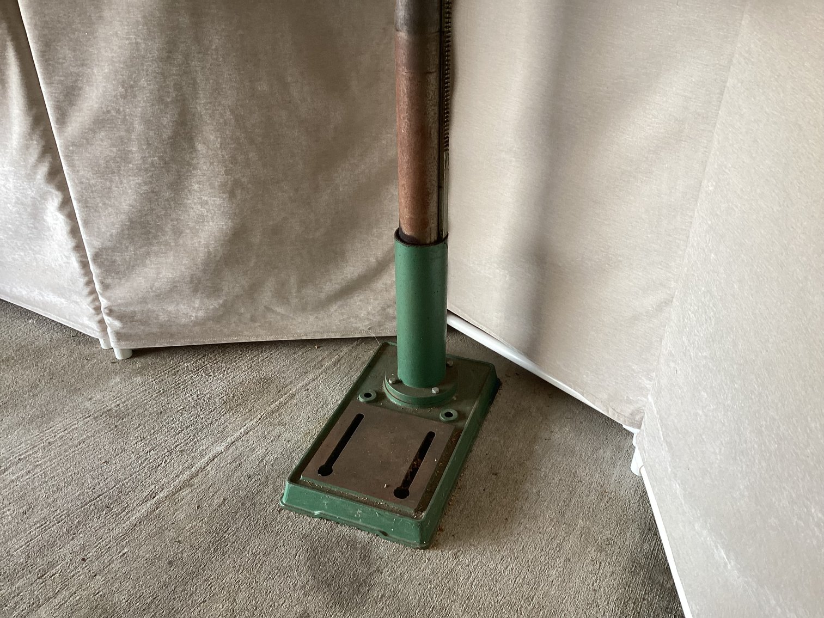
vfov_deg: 45.4
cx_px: 412
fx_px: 738
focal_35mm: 31
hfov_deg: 58.3
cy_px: 309
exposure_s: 1/60
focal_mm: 3.3
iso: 80
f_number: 2.4
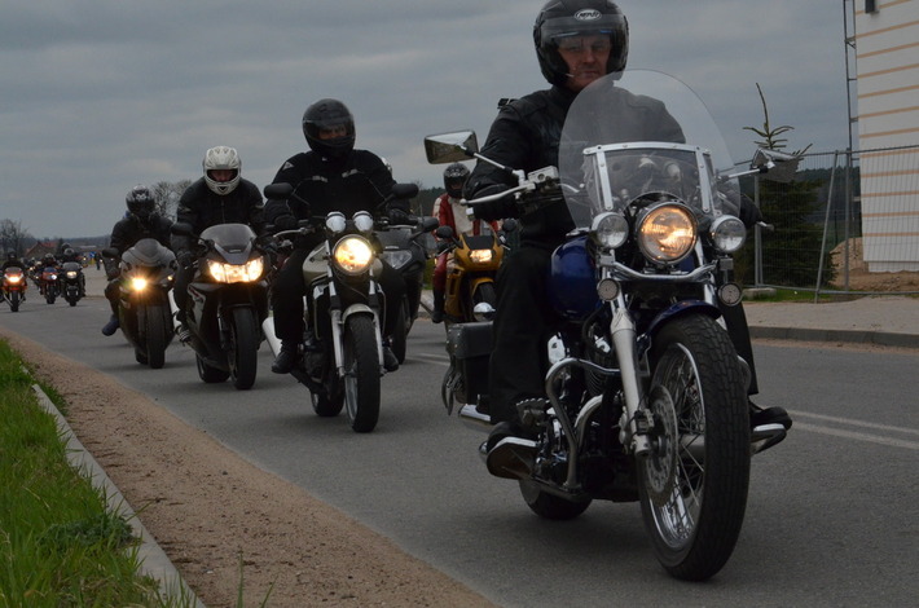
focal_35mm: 105
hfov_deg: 19.5
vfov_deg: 13.0
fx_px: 2674
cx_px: 460
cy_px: 304
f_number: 11
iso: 1600
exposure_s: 1/2000
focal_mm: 70
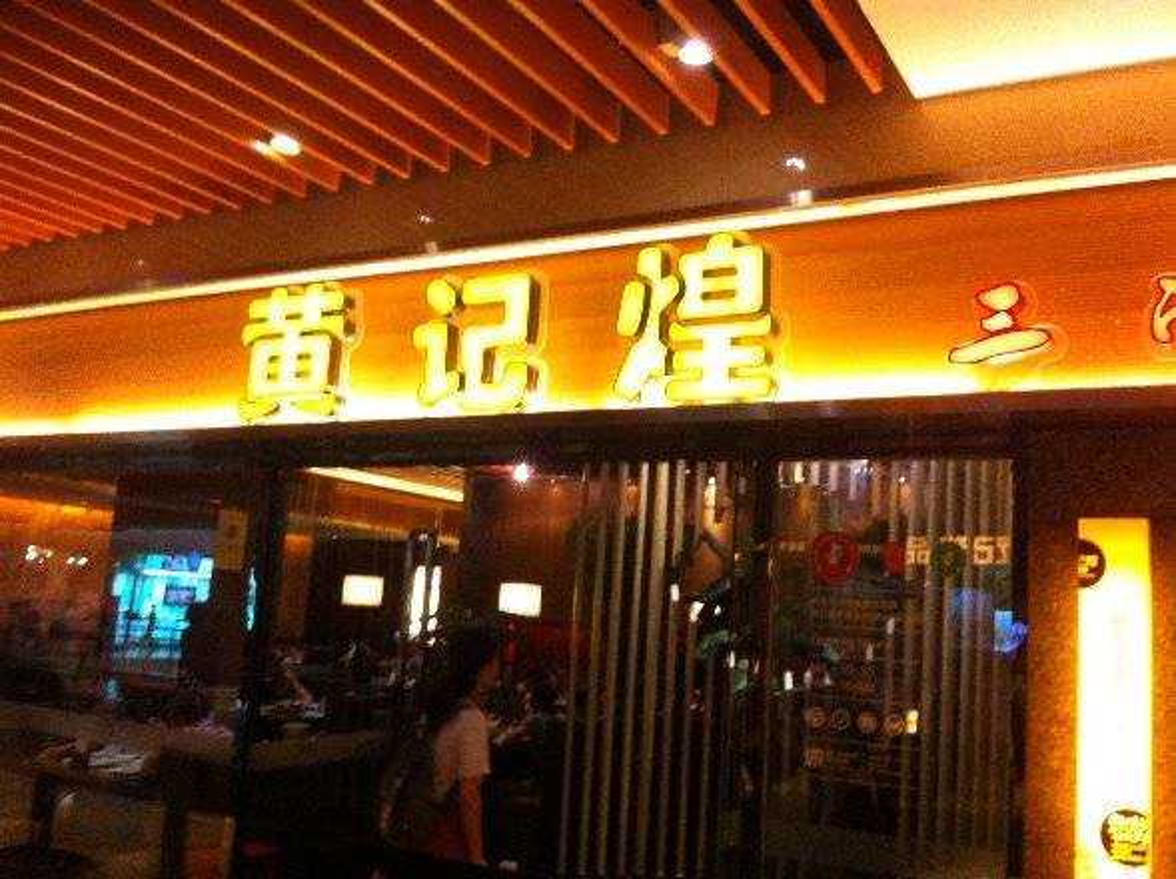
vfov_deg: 40.6
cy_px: 440
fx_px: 1187
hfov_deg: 52.7
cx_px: 588
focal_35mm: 35
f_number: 2.8
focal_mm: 3.85
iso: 250
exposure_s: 1/15
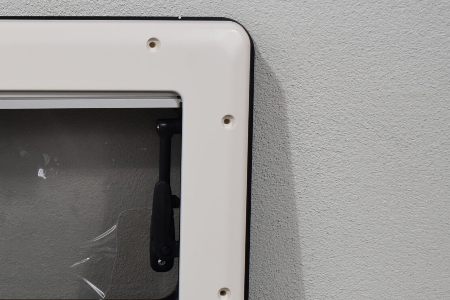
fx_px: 1327
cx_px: -40
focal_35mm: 106
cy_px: 206
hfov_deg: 18.5
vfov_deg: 12.9
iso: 360
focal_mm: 31
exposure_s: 1/125
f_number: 5.6
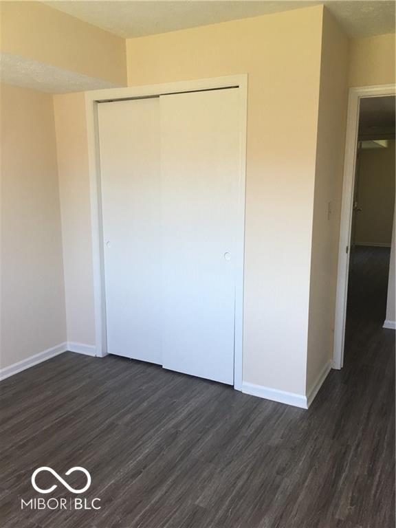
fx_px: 442
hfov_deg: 48.2
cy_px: 264
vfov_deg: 61.7
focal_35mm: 29
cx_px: 198
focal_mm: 4.15
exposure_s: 1/15
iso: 25
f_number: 2.2
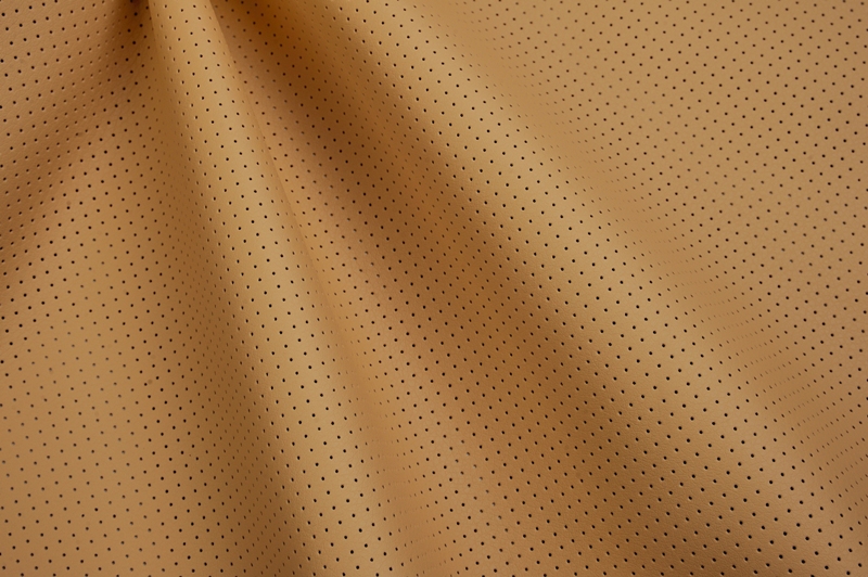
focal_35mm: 62
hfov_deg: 32.4
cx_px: 434
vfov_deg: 21.9
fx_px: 1494
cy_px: 288
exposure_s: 1/125
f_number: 13
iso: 200
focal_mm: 62
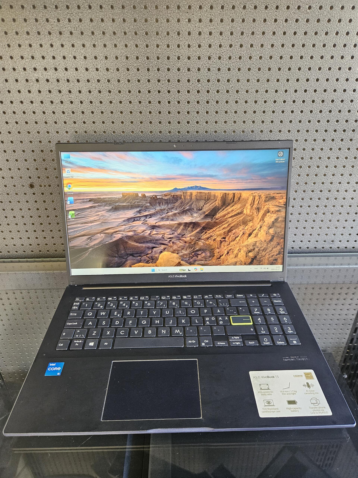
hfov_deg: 58.9
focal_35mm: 23
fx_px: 317
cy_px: 239
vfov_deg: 73.9
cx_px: 179
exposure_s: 1/100
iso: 640
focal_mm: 5.4
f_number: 1.8
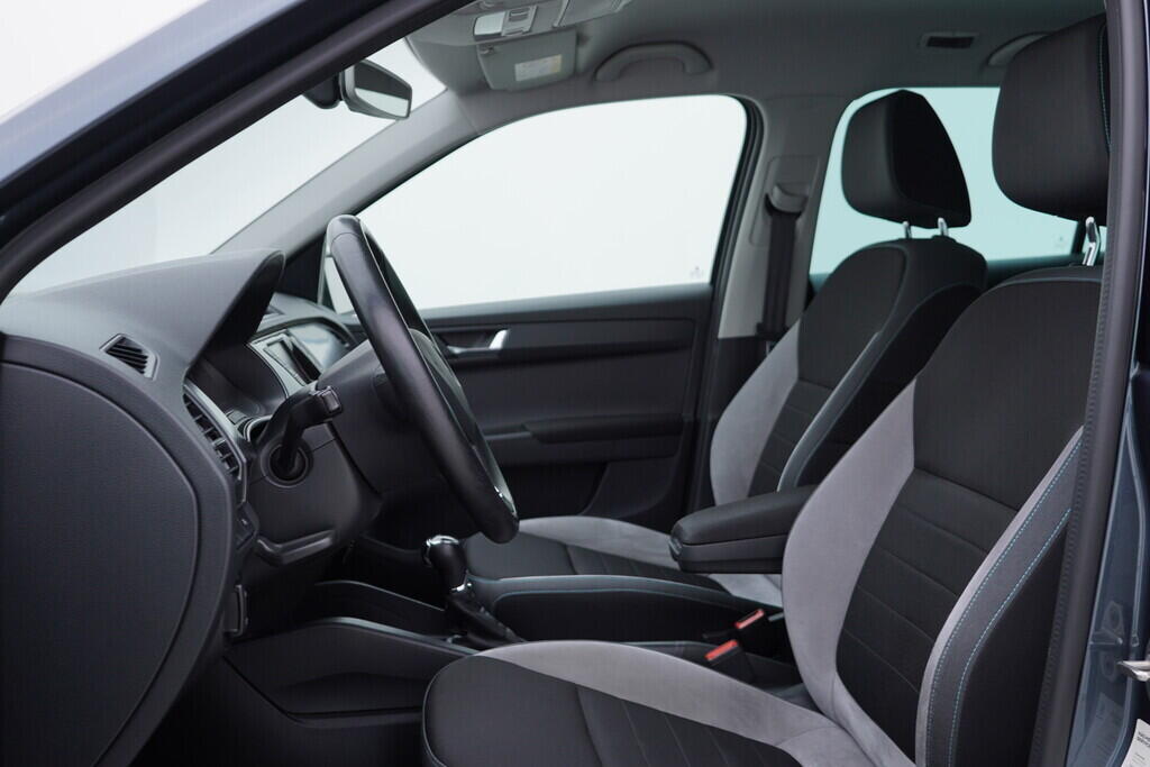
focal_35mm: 36
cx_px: 575
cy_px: 384
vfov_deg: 36.9
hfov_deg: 53.1
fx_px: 1150
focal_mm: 24
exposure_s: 1/60
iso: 125
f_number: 3.5
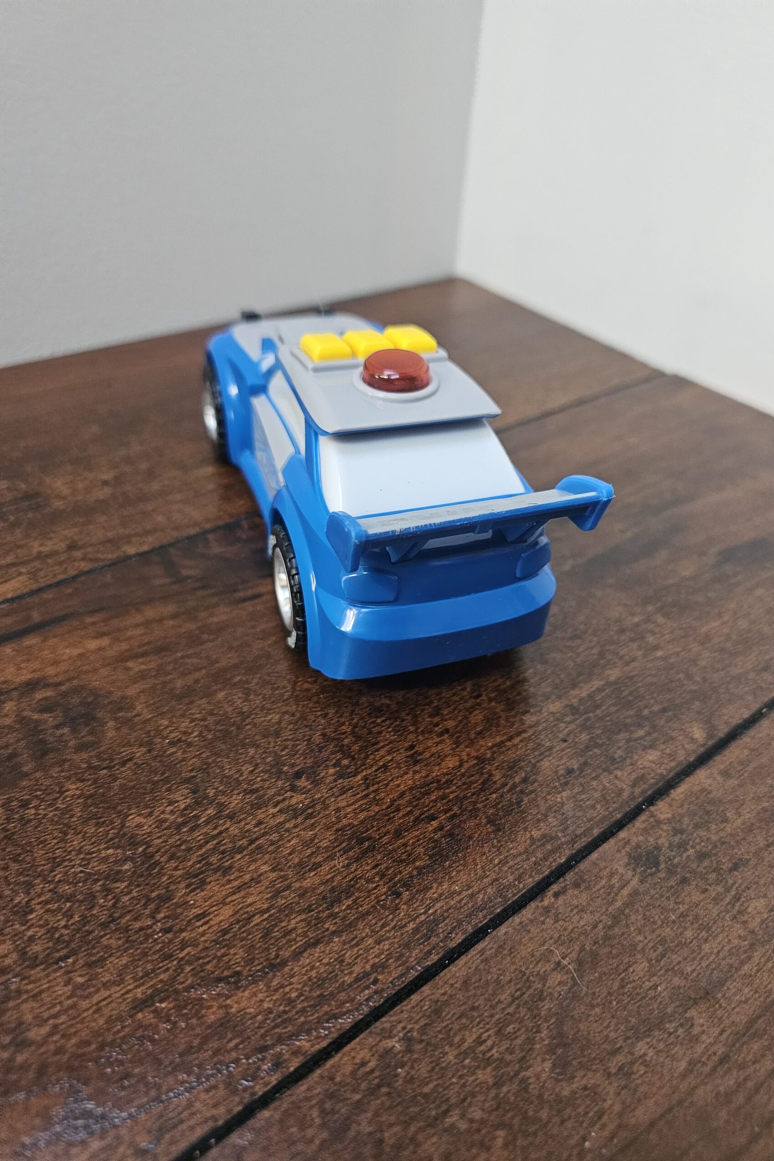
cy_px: 580
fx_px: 774
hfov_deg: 53.0
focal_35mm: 24
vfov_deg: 73.7
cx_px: 426
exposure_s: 1/120
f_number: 1.7
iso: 800
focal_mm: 6.3
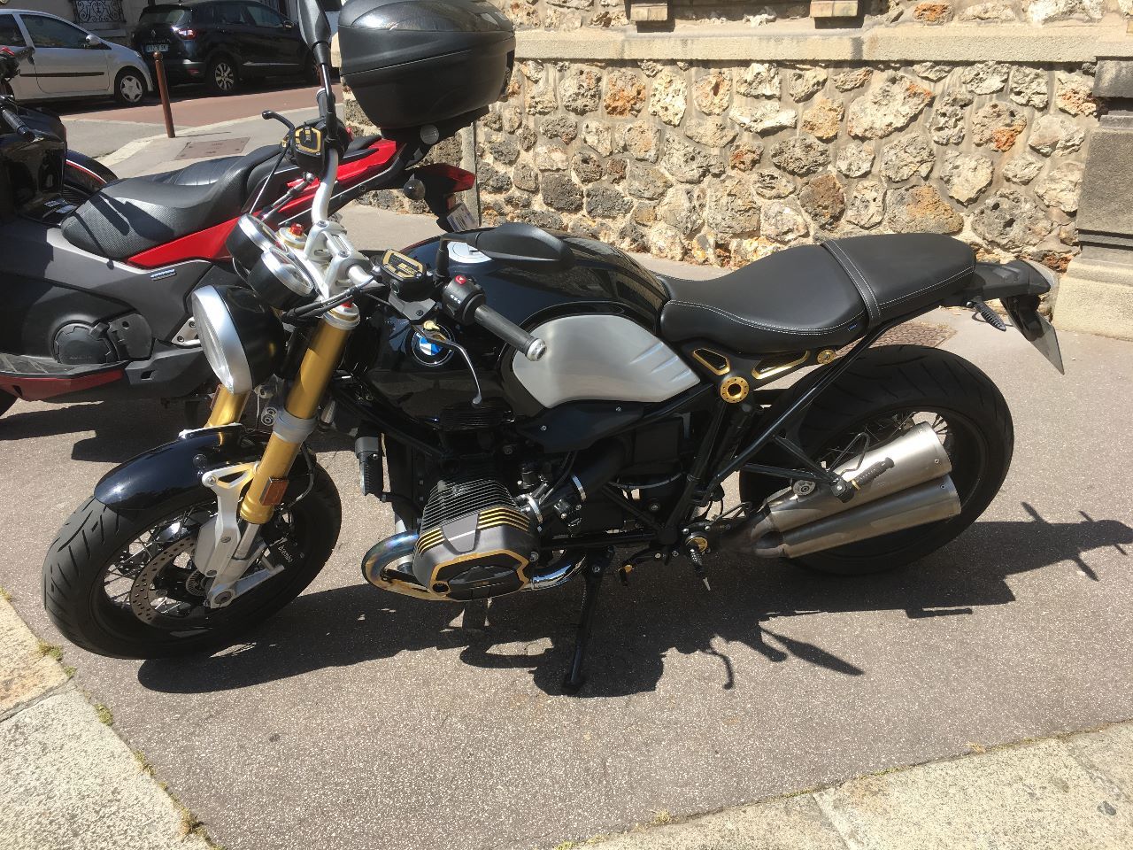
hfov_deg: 61.7
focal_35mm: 29
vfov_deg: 48.2
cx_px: 566
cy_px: 425
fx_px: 949
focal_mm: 4.15
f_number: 2.2
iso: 25
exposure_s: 1/777
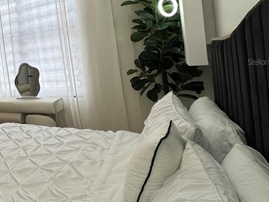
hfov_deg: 46.1
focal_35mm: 31
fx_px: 241
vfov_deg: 44.6
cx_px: -15
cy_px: 62
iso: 80
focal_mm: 2.22
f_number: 2.2
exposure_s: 1/120
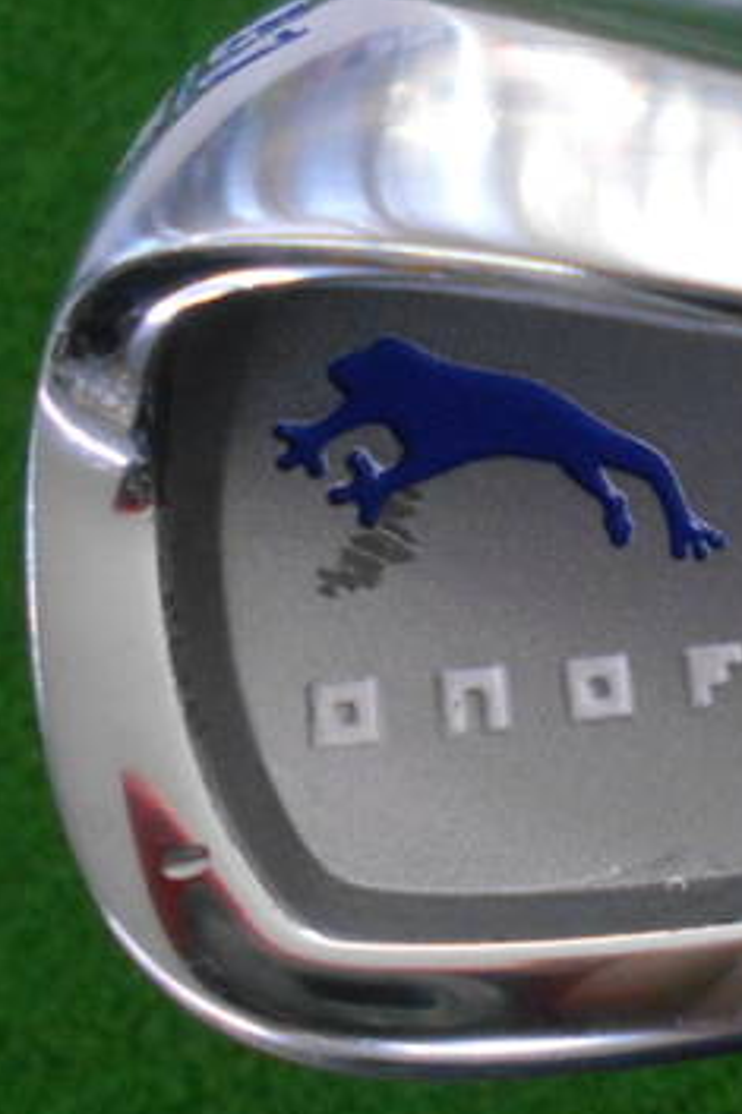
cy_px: 505
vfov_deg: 40.3
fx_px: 1516
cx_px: 783
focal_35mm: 49
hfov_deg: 25.8
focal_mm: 4.6
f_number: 3.2
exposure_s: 1/250
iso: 640
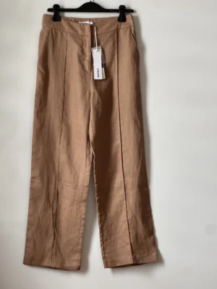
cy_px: 144
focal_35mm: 77
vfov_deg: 25.3
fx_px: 644
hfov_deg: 19.1
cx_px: 108
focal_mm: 9
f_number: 2.8
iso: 320
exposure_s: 1/60
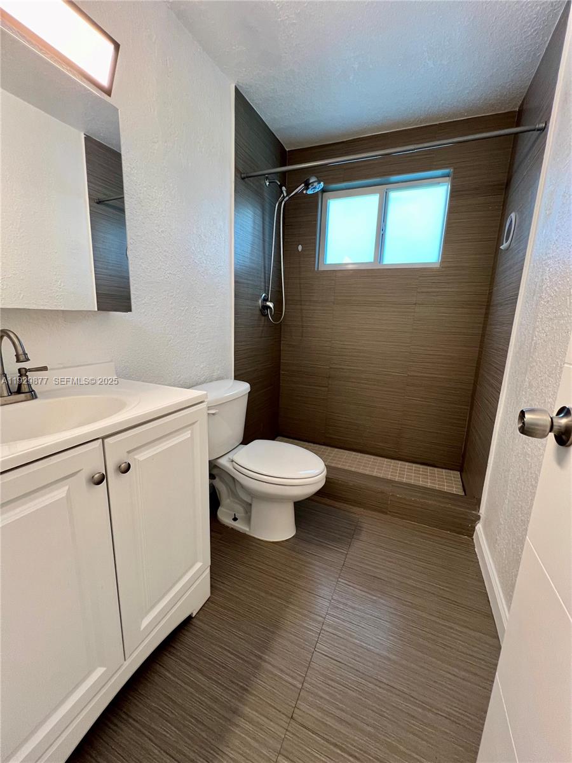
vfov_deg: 106.2
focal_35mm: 13
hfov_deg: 89.9
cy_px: 382
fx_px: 286
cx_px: 286
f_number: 1.8
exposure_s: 1/120
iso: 200
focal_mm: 1.57
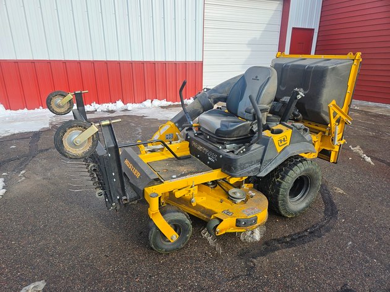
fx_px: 259
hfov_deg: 73.9
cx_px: 195
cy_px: 146
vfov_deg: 58.9
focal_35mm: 23
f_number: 1.8
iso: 25
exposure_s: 1/603
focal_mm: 5.4
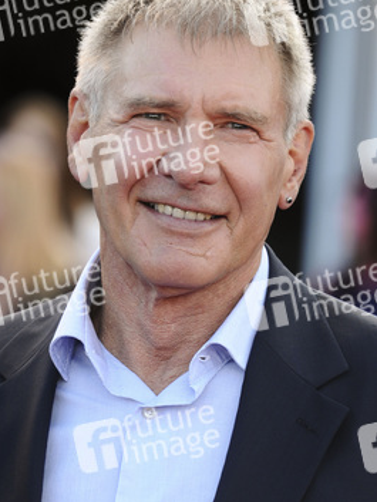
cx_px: 188
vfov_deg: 6.1
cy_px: 226
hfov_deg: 4.5
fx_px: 4746
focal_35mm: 327
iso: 400
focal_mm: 200
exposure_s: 1/250
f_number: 5.6
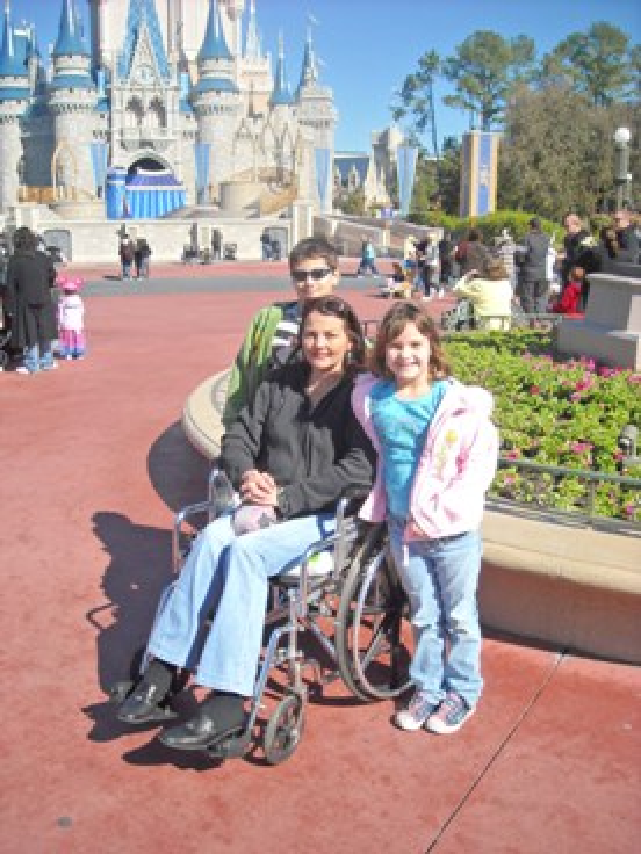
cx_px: 320
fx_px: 864
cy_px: 427
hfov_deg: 40.7
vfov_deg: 52.6
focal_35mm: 35
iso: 64
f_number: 5.6
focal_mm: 5.7
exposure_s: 1/323
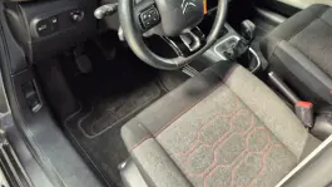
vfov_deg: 33.2
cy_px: 25
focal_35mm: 34
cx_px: 202
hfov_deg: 57.5
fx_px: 299
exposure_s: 1/100
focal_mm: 5.4
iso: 320
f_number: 1.8
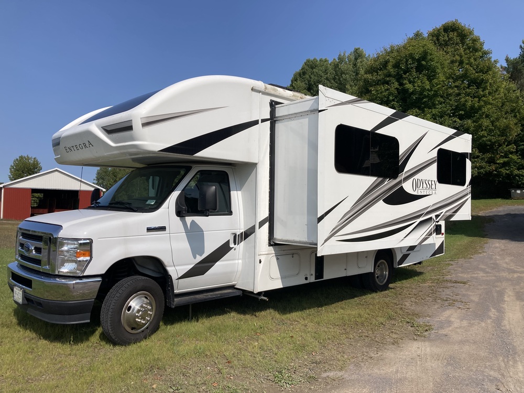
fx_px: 424
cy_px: 196
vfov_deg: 49.7
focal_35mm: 28
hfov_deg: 63.4
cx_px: 262
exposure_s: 1/4049
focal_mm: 3.99
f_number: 1.8
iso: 20
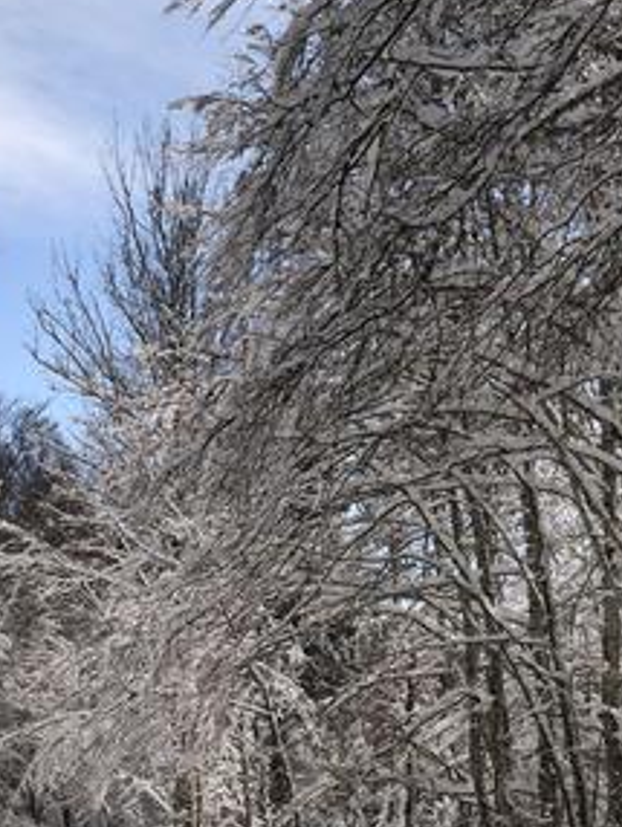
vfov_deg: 17.8
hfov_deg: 13.5
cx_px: 69
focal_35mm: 109
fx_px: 2608
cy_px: 734
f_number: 2.4
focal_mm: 6
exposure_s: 1/1919
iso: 16
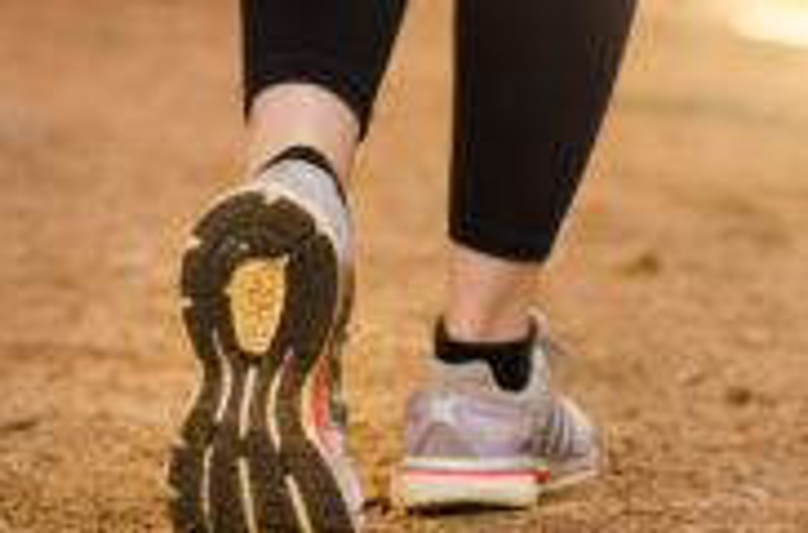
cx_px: 799
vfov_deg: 8.3
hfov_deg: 12.4
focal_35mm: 165
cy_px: 233
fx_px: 3691
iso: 160
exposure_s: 1/200
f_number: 2.2
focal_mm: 50
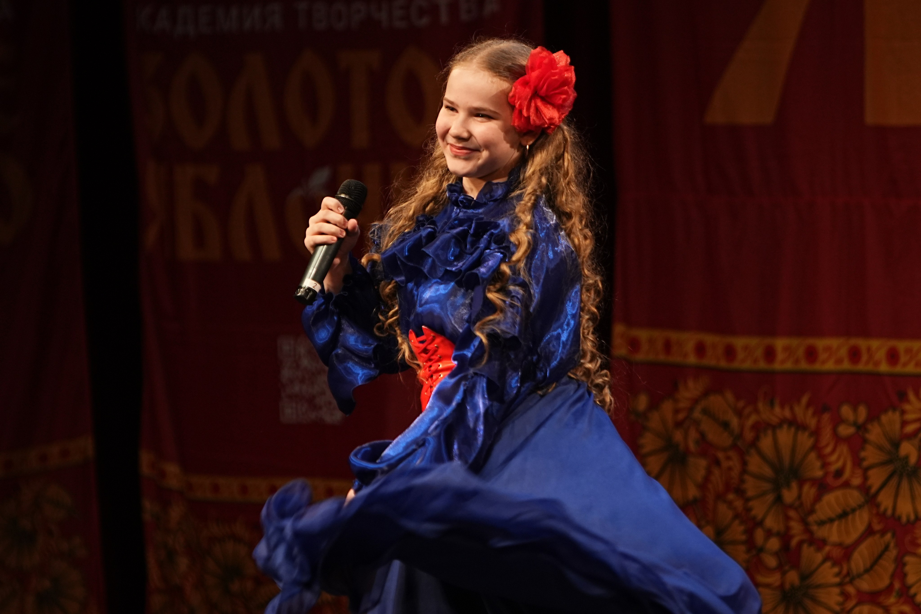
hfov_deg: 8.0
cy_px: 307
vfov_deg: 5.3
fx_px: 6626
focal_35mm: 259
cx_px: 460
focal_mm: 173
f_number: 2.8
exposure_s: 1/320
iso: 1250
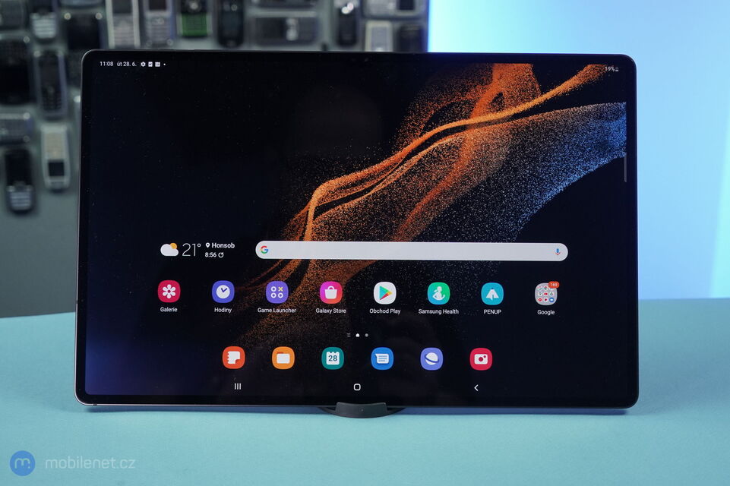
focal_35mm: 43
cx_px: 365
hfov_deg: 45.4
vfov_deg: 31.2
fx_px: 872
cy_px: 243
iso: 2500
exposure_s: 1/160
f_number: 7.1
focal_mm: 43
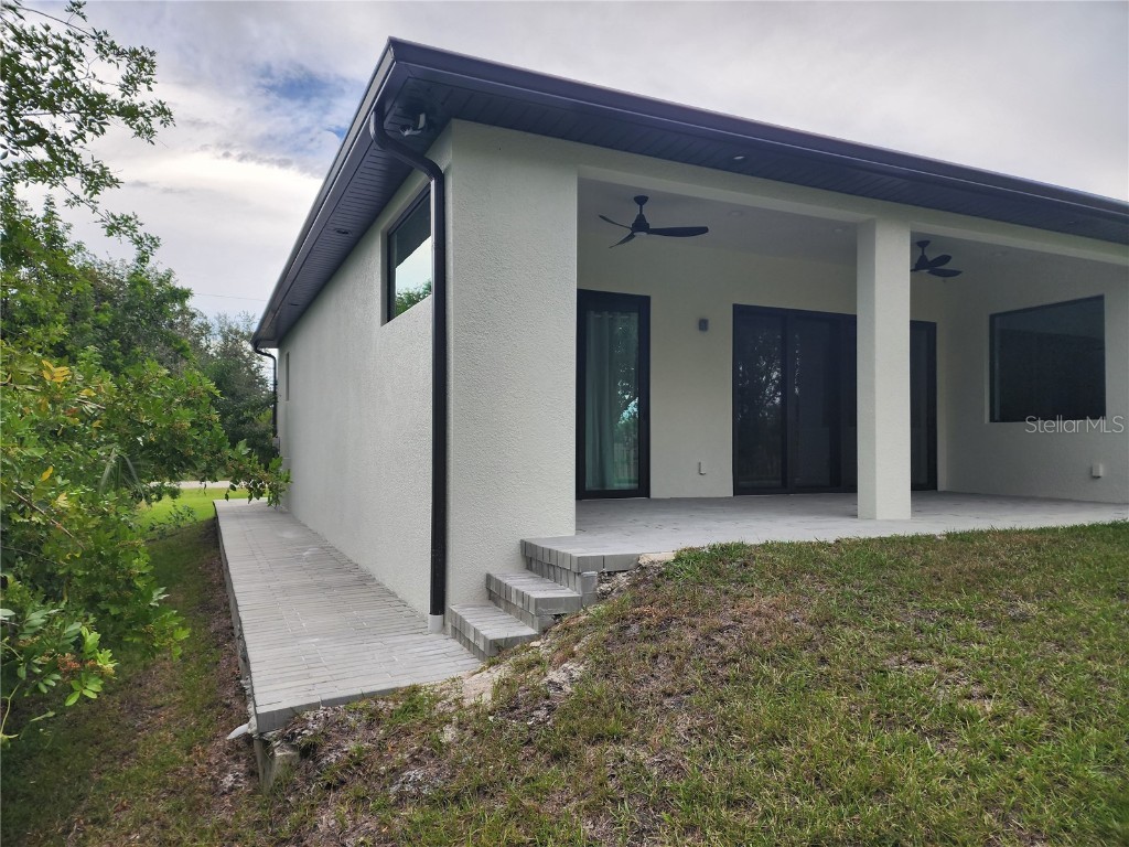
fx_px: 750
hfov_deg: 73.9
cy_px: 424
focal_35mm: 23
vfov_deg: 58.9
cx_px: 564
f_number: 1.8
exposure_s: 1/180
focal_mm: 6.4
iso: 20
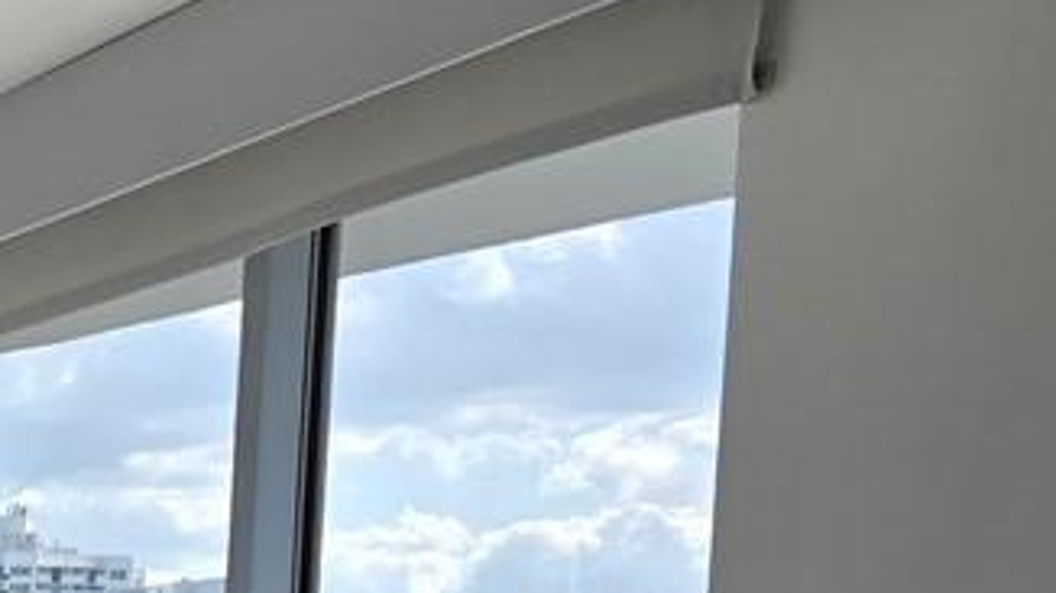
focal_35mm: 123
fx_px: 3442
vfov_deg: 9.2
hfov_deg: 13.5
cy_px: 1186
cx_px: -1348
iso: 12
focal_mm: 6.3
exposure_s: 1/224
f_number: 1.7
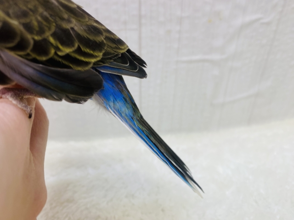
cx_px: 147
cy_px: 110
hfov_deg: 69.4
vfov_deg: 54.9
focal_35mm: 25
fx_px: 212
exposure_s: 1/100
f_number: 1.8
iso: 80
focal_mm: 4.25
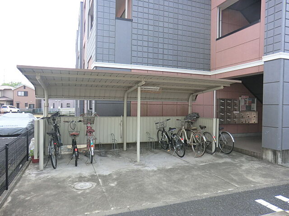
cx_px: 144
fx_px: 200
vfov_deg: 56.8
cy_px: 108
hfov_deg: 71.6
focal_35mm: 24
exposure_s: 1/250
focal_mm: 4.3
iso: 80
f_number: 3.2
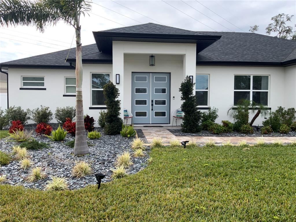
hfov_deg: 61.7
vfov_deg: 48.2
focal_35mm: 29
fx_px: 248
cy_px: 111
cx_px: 148
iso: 16
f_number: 1.8
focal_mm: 3
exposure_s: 1/534
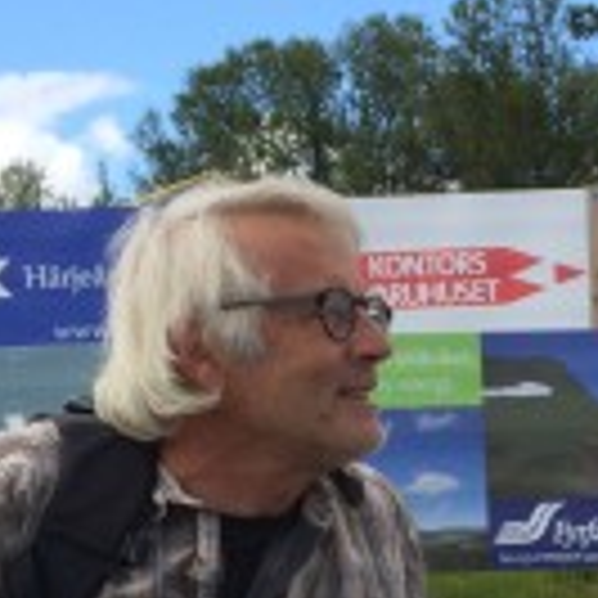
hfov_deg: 15.9
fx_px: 2072
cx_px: 686
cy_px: 742
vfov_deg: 15.7
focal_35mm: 106
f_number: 2.2
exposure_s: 1/1208
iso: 32
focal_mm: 4.12
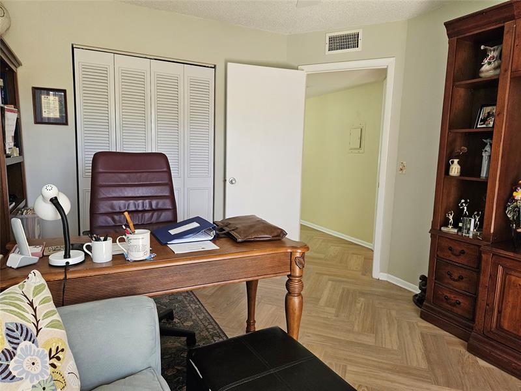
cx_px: 260
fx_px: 346
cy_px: 196
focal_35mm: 23
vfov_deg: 58.9
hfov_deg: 73.9
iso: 500
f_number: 1.8
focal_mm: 5.4
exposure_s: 1/240
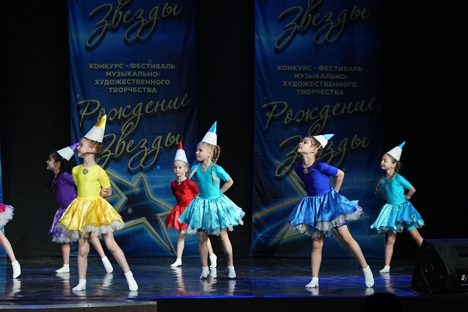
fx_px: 2041
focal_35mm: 157
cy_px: 156
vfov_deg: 8.7
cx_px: 234
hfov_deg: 13.1
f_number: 2.8
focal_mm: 105
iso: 2500
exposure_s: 1/500
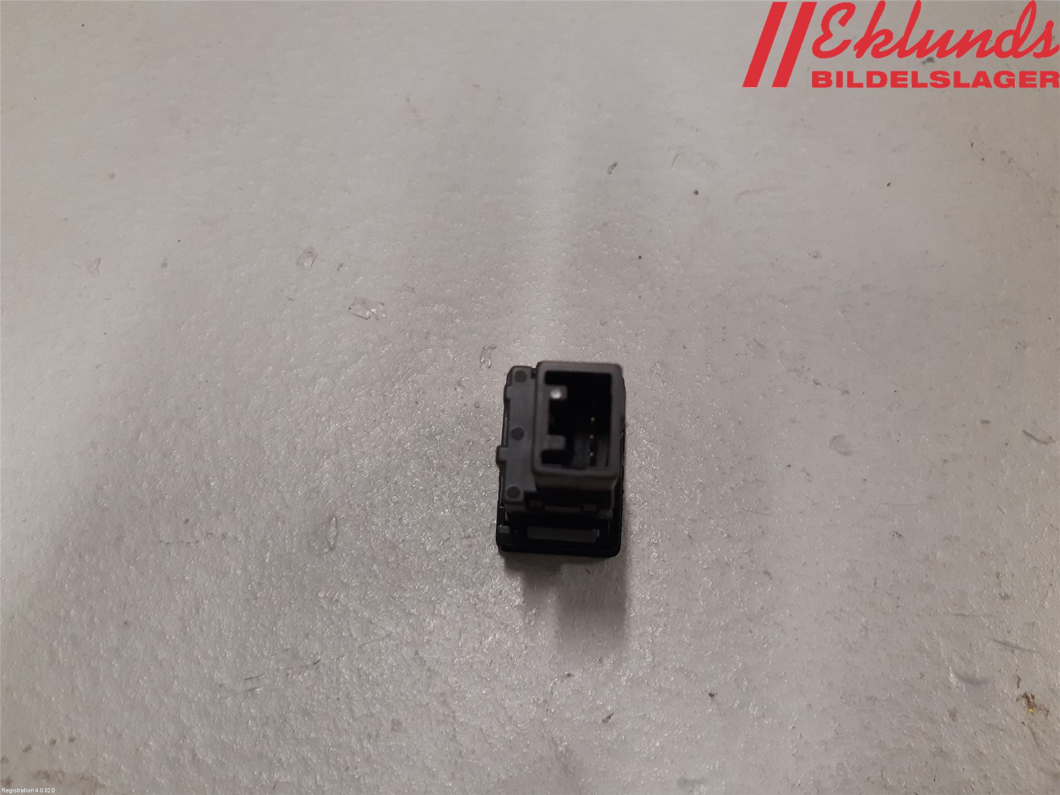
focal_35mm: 26
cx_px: 530
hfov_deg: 67.3
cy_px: 398
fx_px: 796
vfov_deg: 53.1
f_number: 1.7
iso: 125
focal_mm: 3.93
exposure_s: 1/50
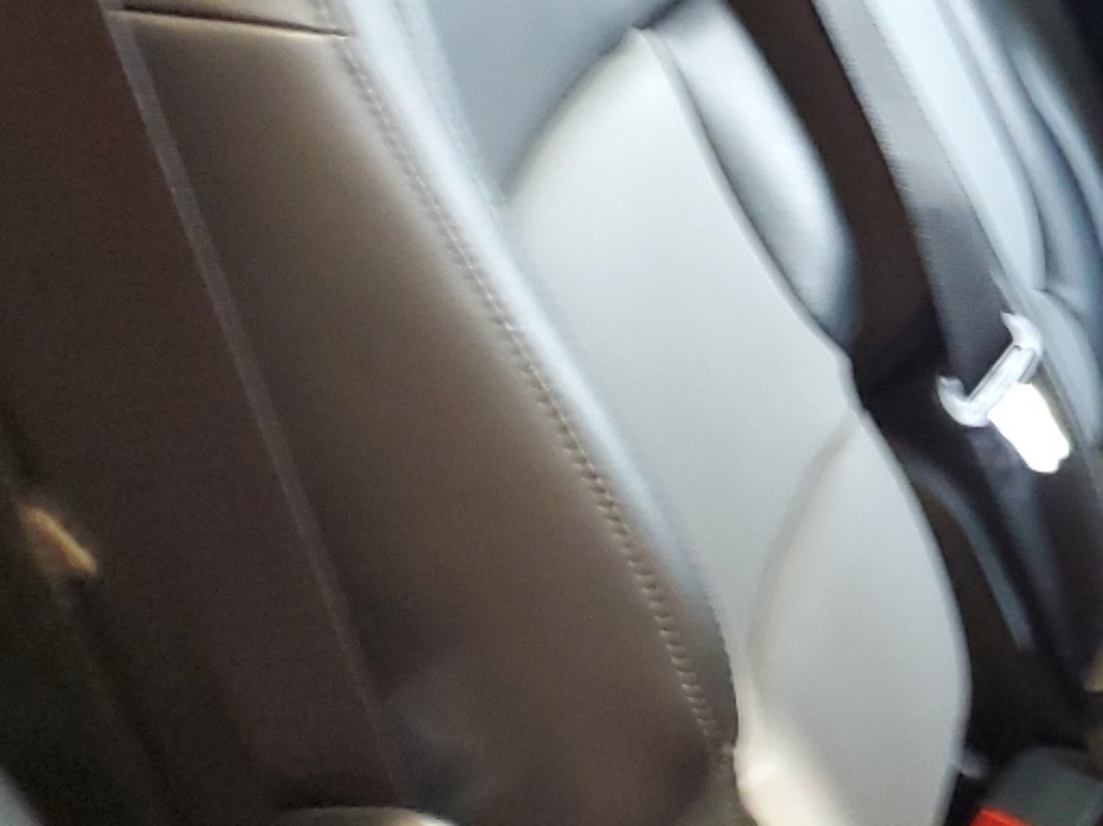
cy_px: 307
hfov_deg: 21.3
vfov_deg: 18.2
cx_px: 1528
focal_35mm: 81
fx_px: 2580
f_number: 1.5
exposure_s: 1/40
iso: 306
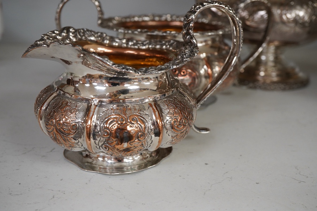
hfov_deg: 43.6
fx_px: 396
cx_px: 158
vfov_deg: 29.9
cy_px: 106
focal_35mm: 45
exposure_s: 1/125
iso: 1250
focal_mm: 30
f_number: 9
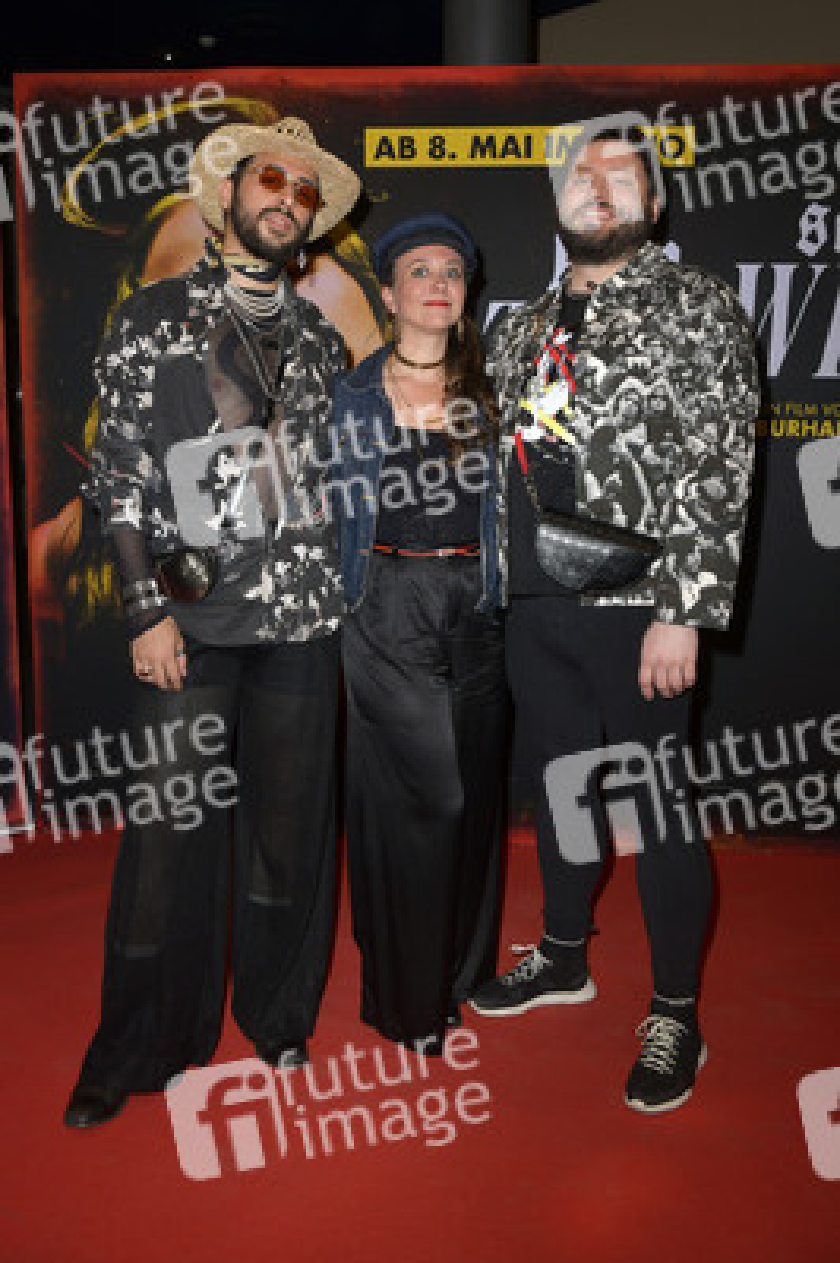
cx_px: 420
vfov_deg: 58.8
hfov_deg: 41.0
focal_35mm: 32
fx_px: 1122
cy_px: 632
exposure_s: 1/160
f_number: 5.6
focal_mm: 32
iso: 640
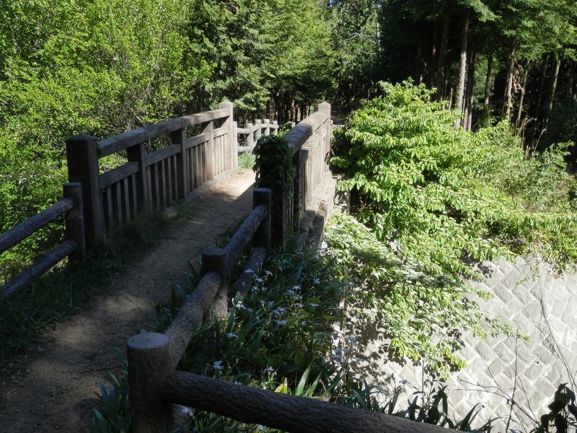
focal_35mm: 37
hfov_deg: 50.1
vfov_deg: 38.7
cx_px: 288
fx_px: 617
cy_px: 216
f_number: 3.6
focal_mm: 6.6
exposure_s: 1/250
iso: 80
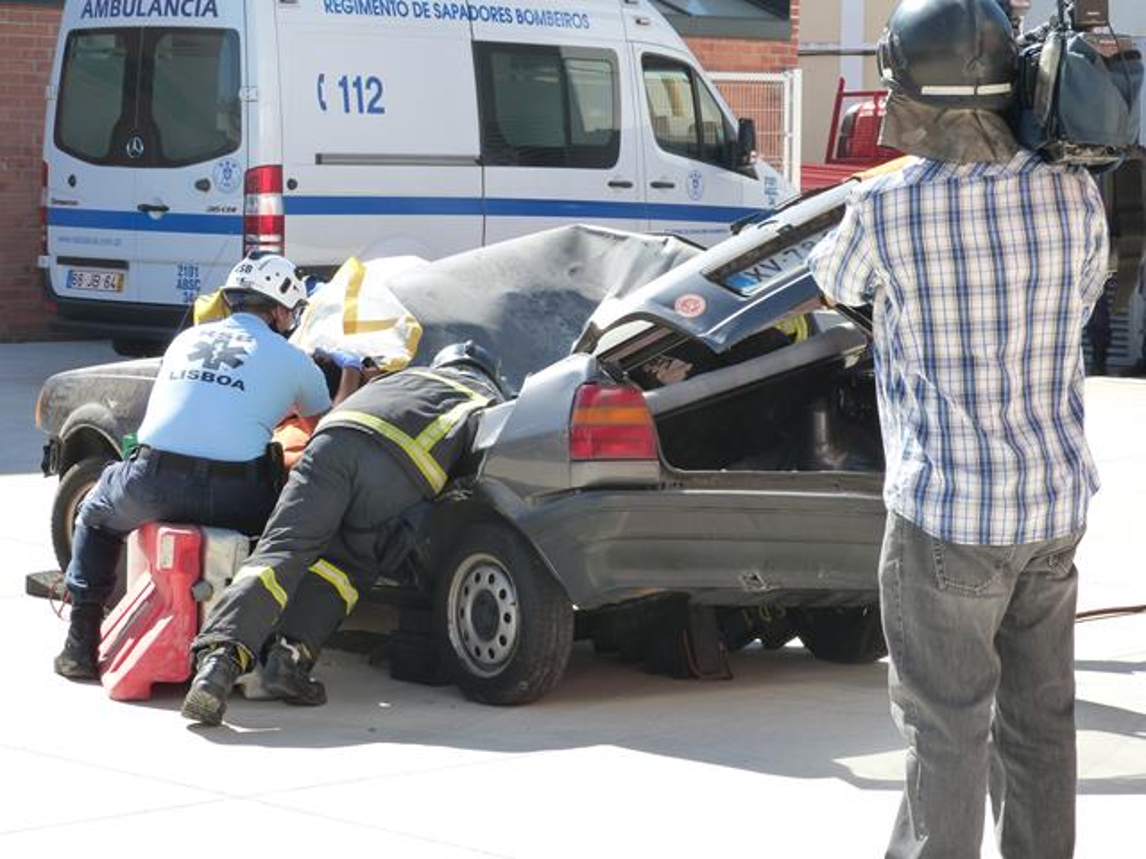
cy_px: 430
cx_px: 573
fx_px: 3079
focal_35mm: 93
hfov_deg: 21.1
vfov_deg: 15.9
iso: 160
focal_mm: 16.8
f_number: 5
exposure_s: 1/250
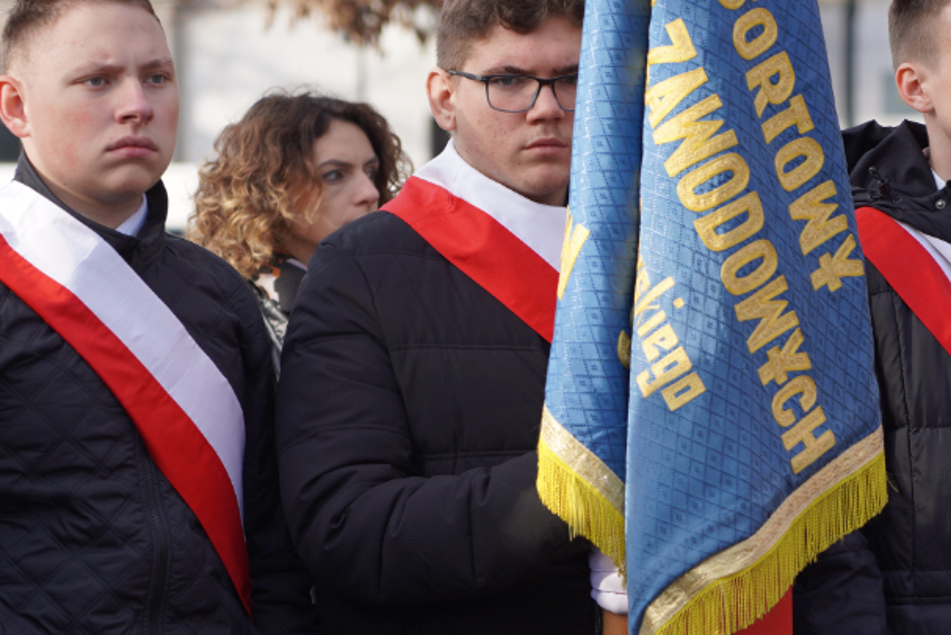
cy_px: 418
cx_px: 486
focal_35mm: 225
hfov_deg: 9.1
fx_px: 5945
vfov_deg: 6.1
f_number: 4
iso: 100
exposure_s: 1/200
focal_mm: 105
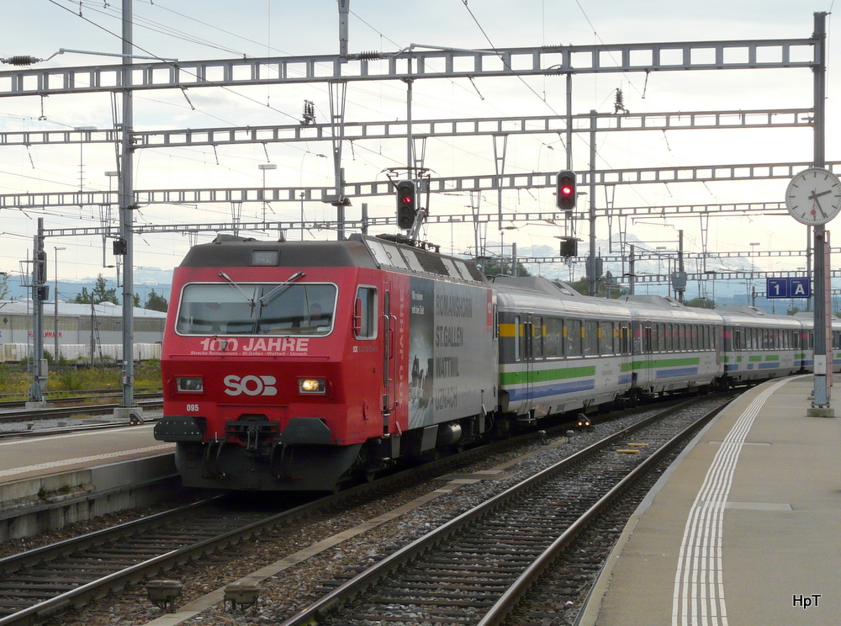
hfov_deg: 31.3
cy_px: 313
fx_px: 1502
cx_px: 420
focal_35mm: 62
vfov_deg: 23.5
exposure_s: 1/250
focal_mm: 10.2
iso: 100
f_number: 5.6
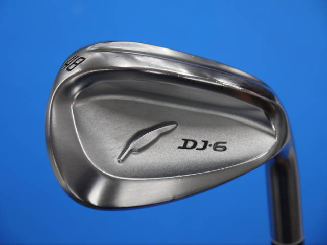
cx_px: 164
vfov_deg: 17.6
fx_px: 794
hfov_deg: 23.3
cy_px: 122
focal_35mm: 84
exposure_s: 1/80
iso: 250
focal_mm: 42
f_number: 5.6
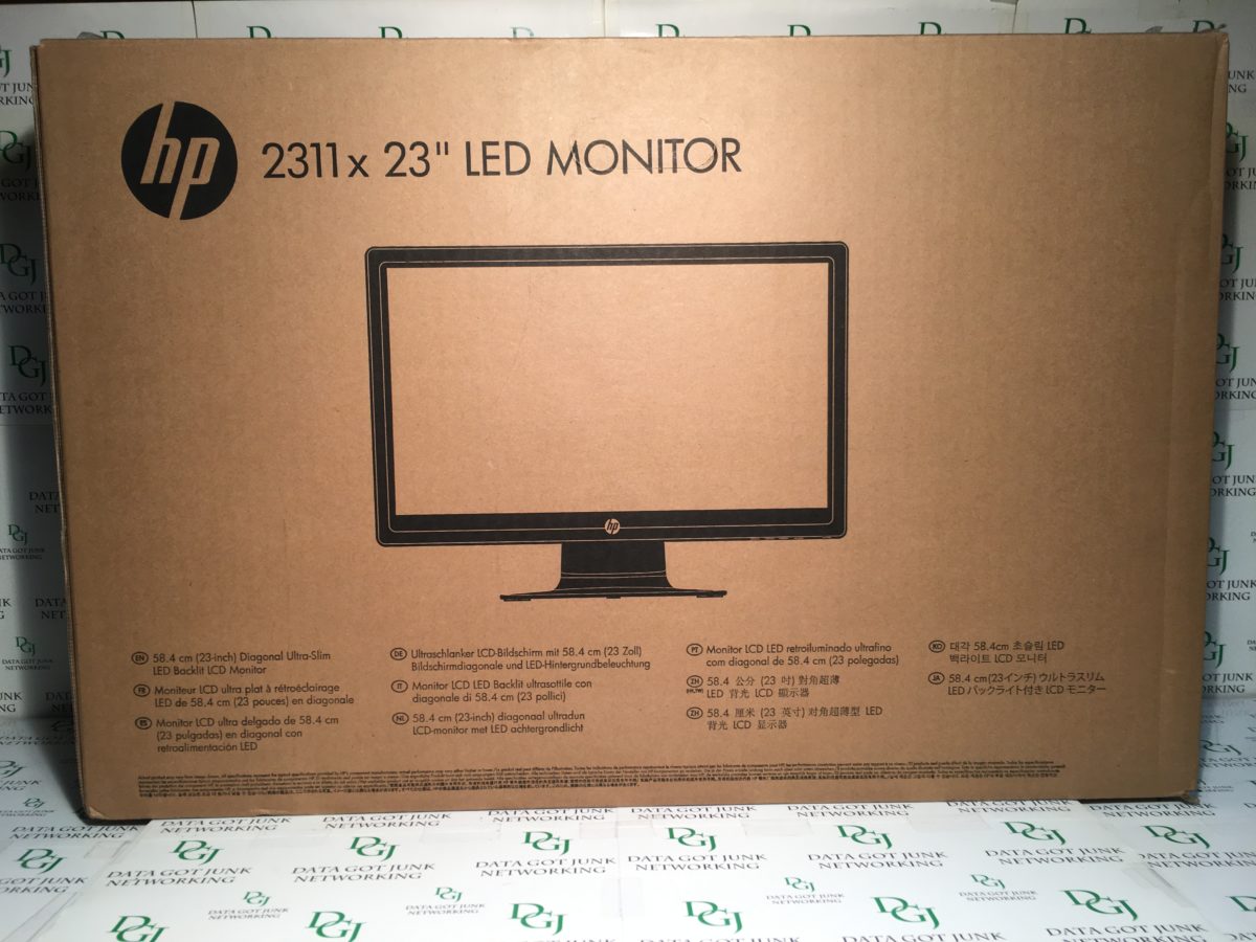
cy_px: 471
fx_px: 1052
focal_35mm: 29
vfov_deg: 48.2
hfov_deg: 61.7
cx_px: 628
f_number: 2.2
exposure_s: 1/60
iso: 25
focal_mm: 4.15
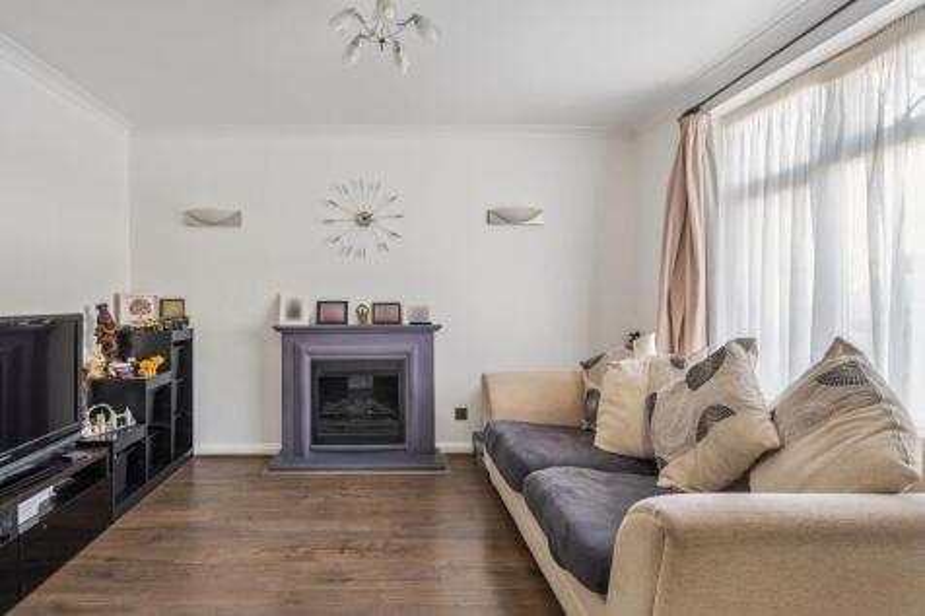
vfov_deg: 73.7
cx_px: 462
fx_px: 411
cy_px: 308
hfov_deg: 96.8
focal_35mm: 16
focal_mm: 16
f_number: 5.6
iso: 320
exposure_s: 1/2.5
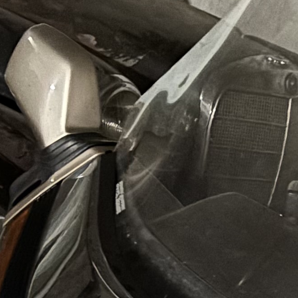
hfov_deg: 12.1
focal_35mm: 140
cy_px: 433
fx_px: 1364
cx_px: 386
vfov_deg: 12.0
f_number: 1.6
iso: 1000
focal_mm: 5.96
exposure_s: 1/20
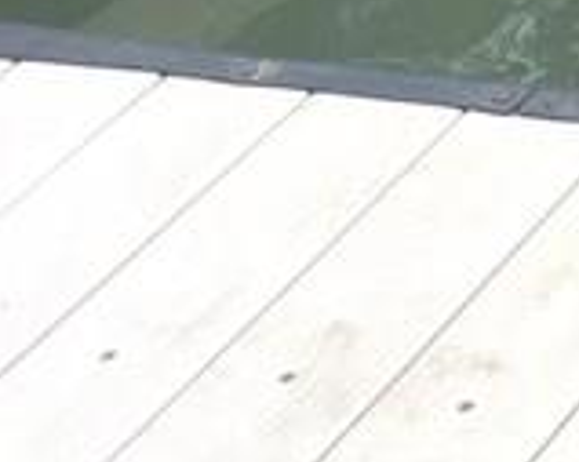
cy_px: -349
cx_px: 1249
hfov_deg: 9.7
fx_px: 3117
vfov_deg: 8.2
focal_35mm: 182
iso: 32
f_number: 2.2
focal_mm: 4.15
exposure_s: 1/1647
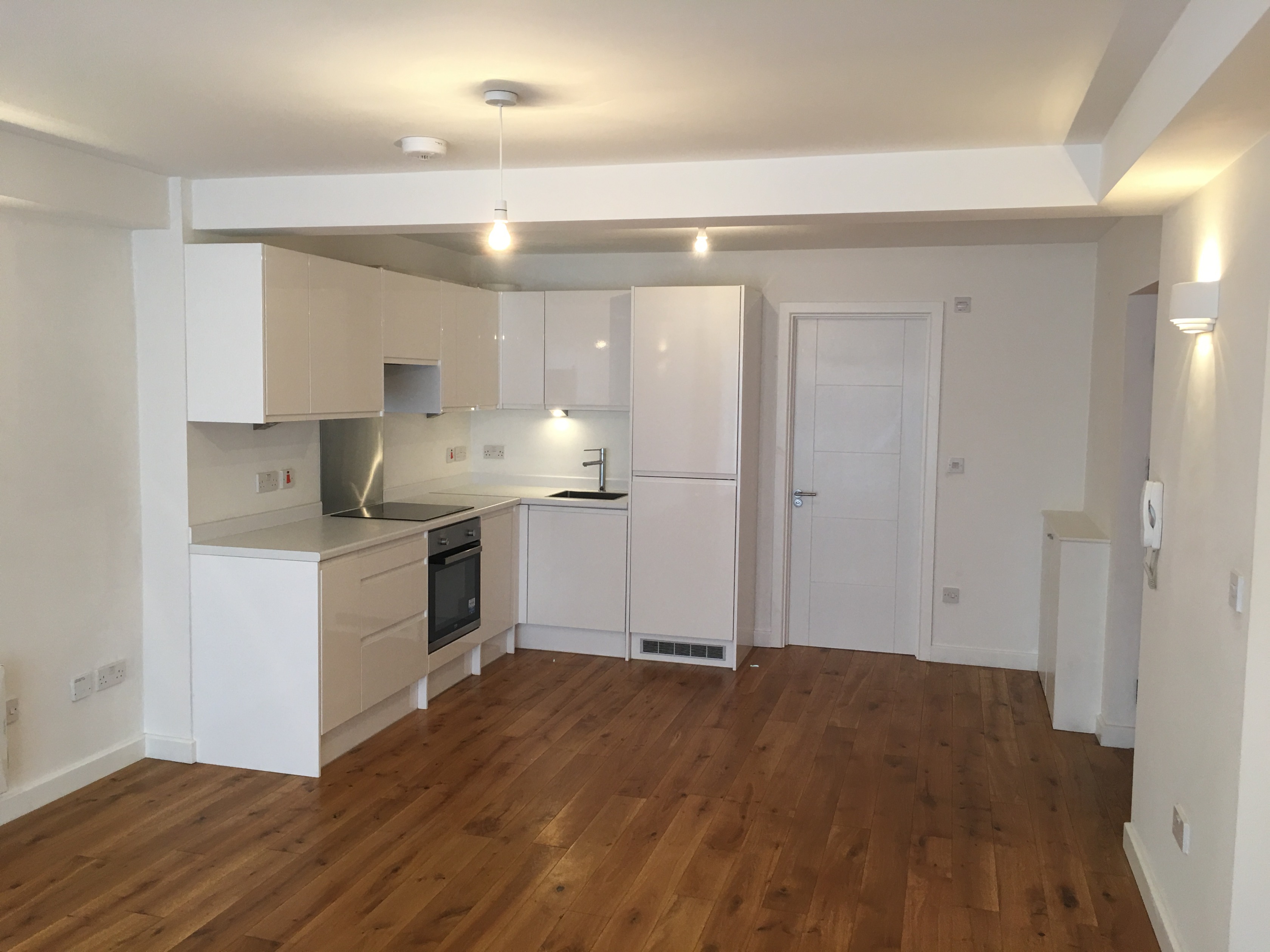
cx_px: 635
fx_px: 1064
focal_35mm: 29
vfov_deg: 48.2
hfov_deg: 61.7
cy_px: 476
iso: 32
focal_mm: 4.15
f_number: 2.2
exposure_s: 1/33
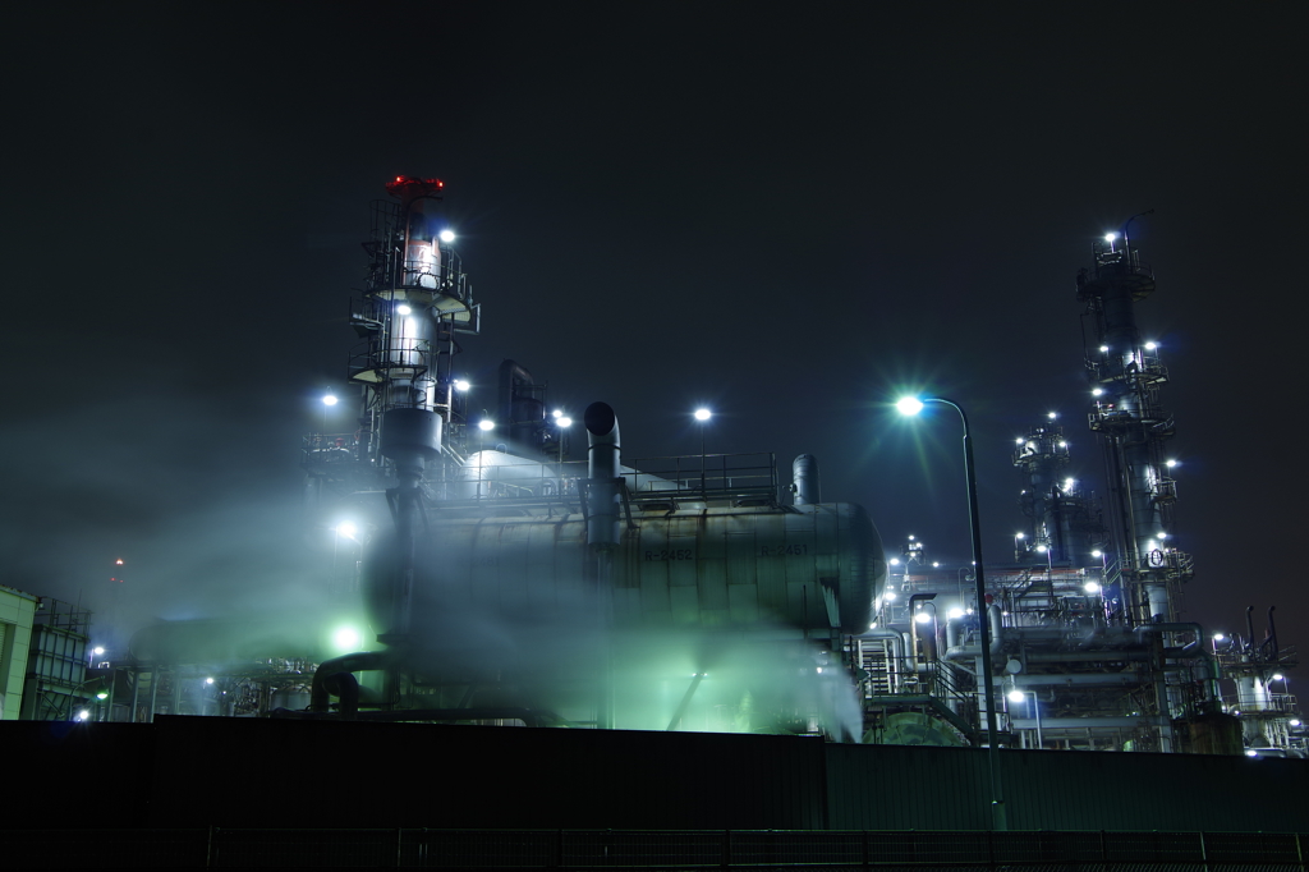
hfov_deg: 53.1
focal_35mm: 36
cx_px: 654
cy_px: 436
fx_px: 1309
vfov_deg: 36.8
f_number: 7.1
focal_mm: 24
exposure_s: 8
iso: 100
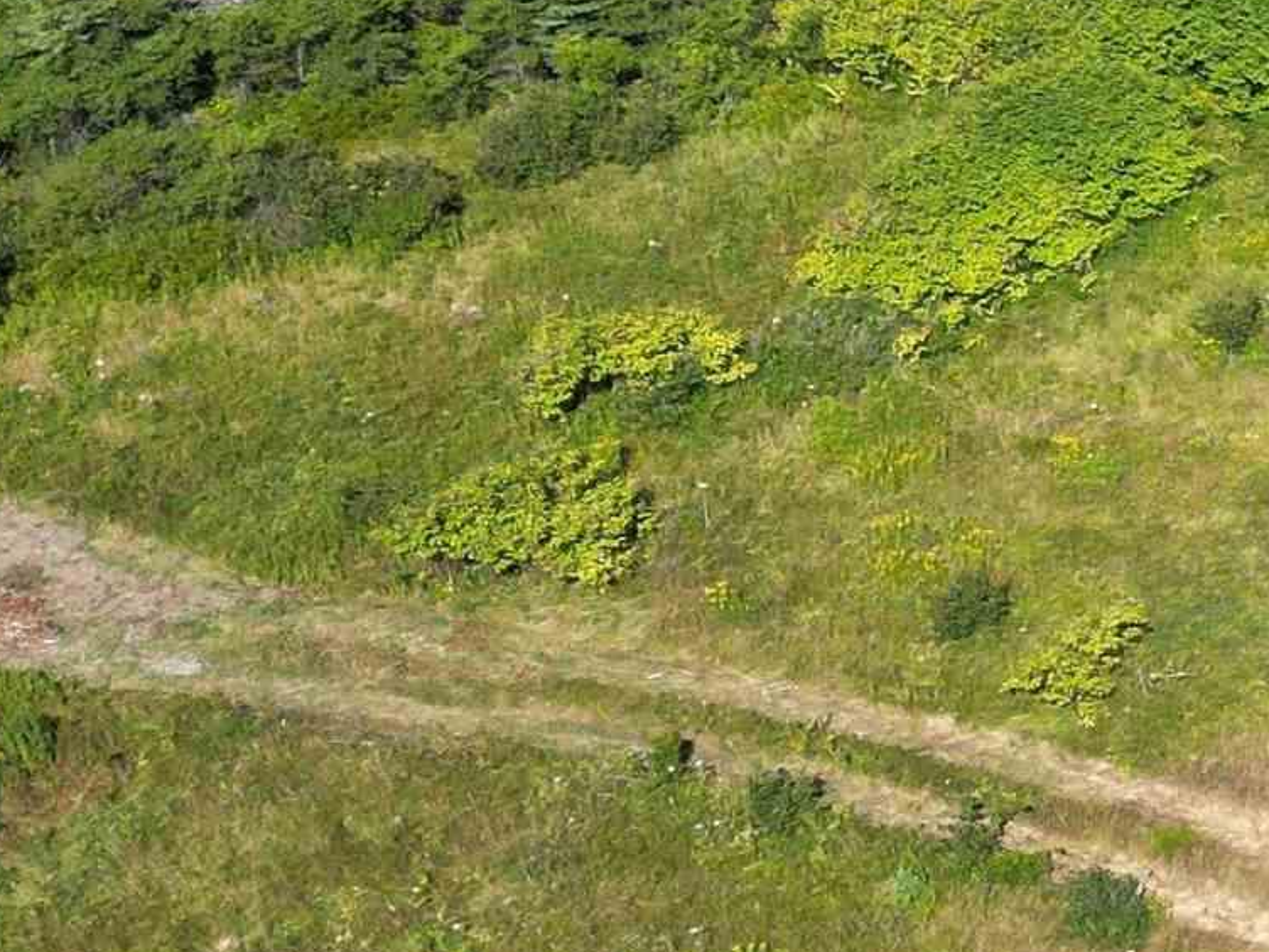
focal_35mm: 98
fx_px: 3593
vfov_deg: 15.1
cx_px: 2244
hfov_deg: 16.8
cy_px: 300
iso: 100
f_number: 1.7
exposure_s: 1/2000
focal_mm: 6.72
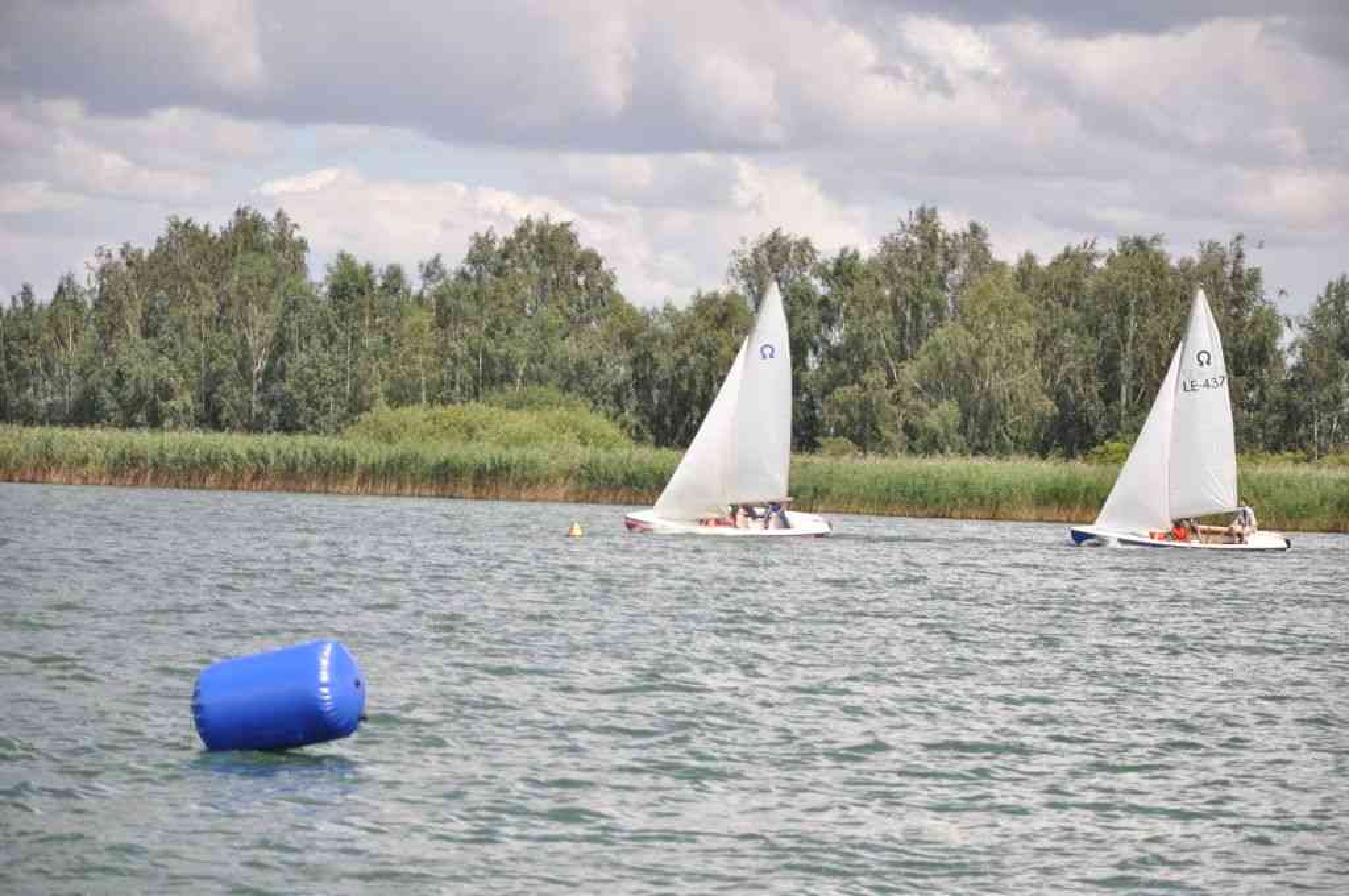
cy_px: 448
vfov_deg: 8.7
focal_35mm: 158
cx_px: 674
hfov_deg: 13.1
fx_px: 5894
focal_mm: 105
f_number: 5.6
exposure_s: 1/1500
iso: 400
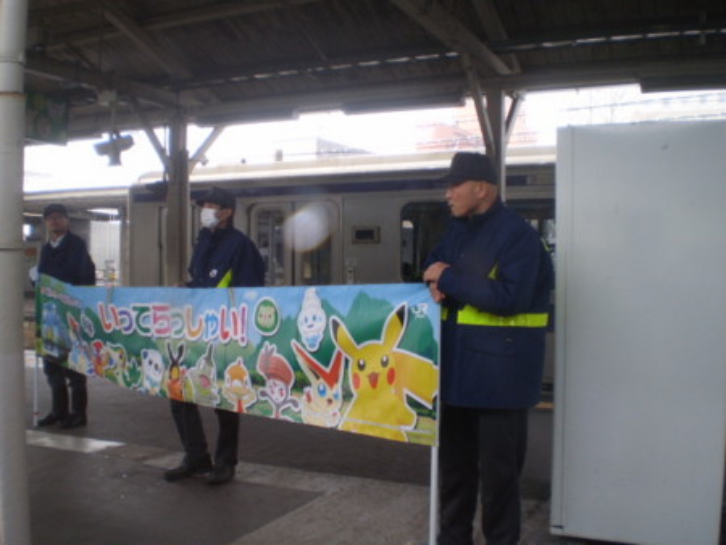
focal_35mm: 36
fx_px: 755
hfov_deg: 51.3
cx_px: 363
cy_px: 272
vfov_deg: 39.7
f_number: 3.1
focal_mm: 6.3
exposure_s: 1/100
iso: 64
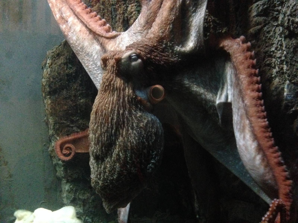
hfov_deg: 55.4
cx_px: 149
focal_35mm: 33
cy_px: 112
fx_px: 284
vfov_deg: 42.9
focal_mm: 4.12
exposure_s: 1/15
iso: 800
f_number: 2.4
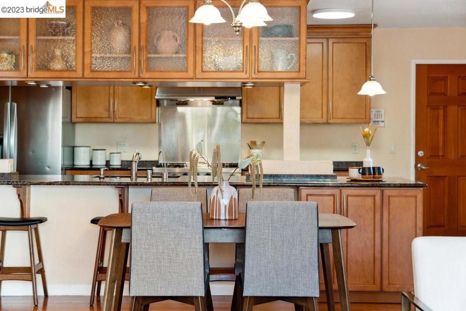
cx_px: 233
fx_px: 906
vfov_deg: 19.4
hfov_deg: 28.9
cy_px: 156
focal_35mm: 70
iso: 1250
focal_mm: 70
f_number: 4.5
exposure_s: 1/100
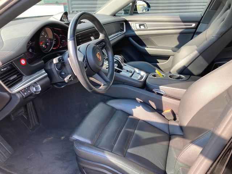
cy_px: 87
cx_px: 116
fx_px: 188
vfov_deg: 49.7
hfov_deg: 63.4
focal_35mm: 28
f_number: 1.8
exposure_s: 1/121
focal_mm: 3.99
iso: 40
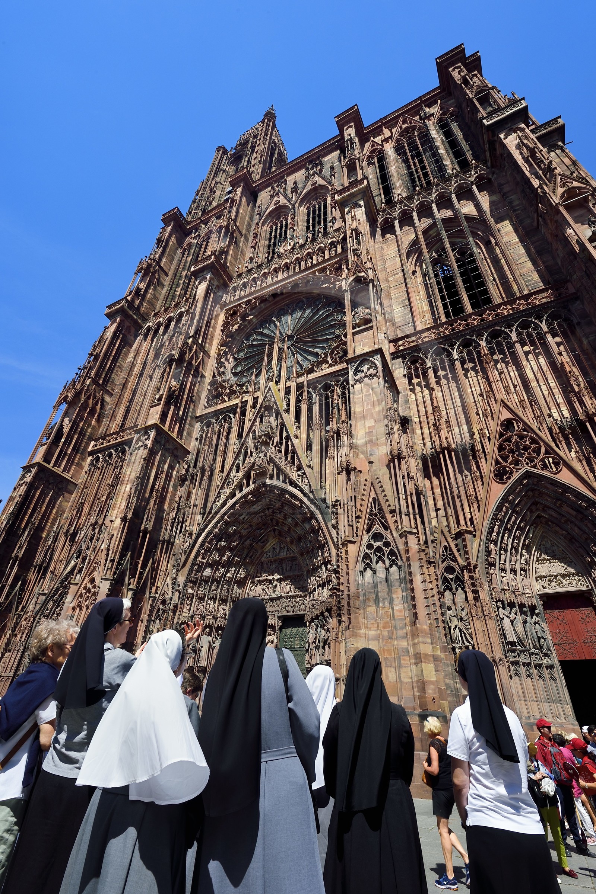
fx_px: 422
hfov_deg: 70.4
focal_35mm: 17
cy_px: 447
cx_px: 298
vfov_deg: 93.3
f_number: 14
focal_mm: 17
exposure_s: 1/250
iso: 200
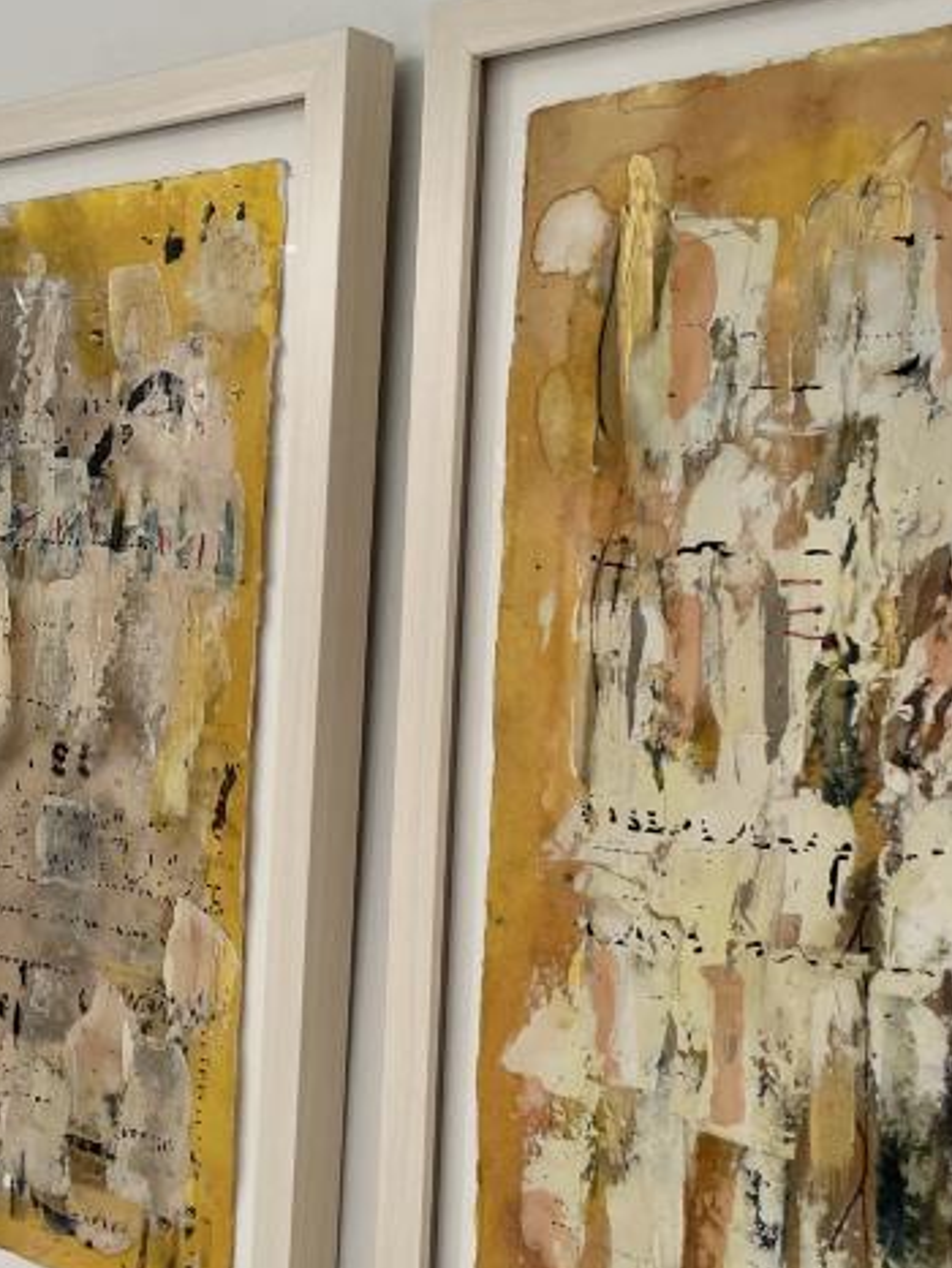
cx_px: 326
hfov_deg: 27.9
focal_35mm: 52
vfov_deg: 36.8
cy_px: 687
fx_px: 1905
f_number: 1.6
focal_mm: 4.2
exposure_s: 1/120
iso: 100
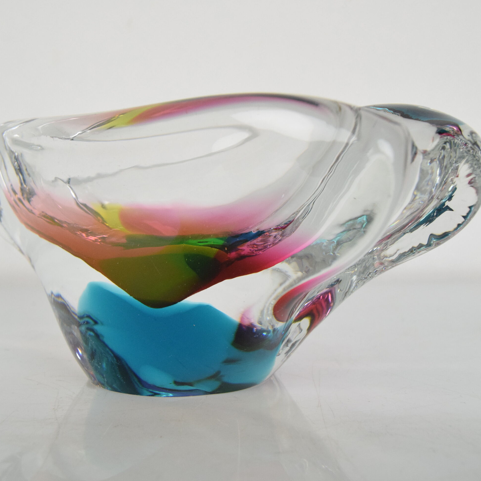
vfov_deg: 39.2
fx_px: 676
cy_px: 236
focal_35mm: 43
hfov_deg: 39.1
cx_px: 212
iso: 1600
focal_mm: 22
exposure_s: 1/250
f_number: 8
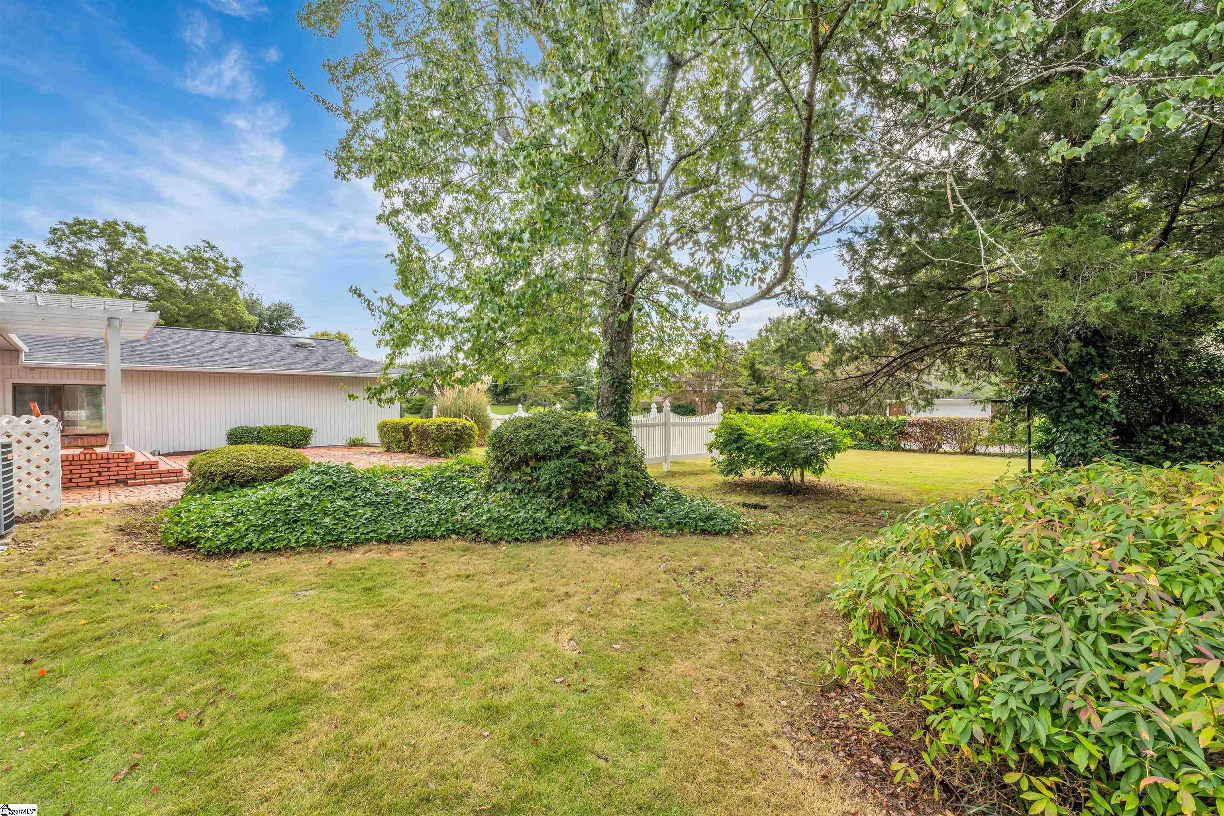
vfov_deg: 73.7
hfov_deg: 96.7
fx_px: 544
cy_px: 408
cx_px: 612
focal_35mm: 16
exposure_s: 1/160
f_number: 9
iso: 250
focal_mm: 16
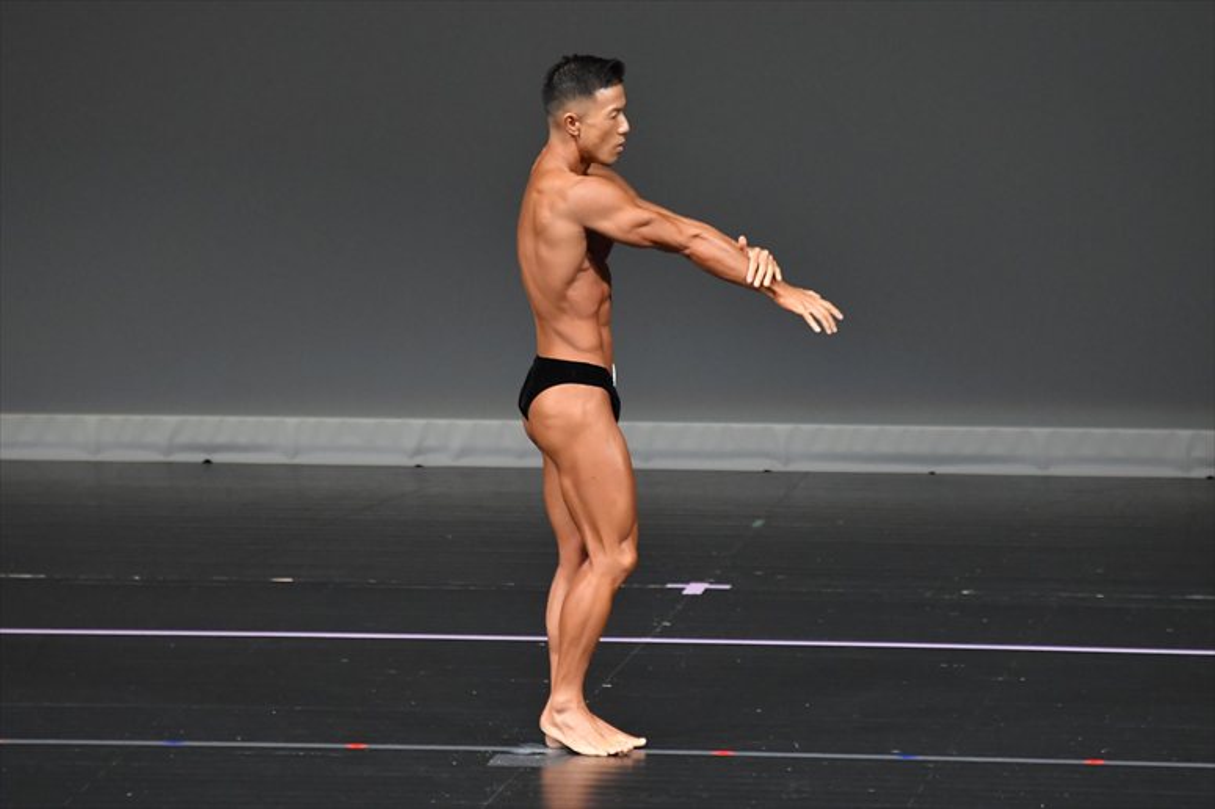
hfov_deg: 5.5
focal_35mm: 375
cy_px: 404
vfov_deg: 3.7
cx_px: 608
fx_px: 12650
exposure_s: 1/400
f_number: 5.6
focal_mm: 250
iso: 4000
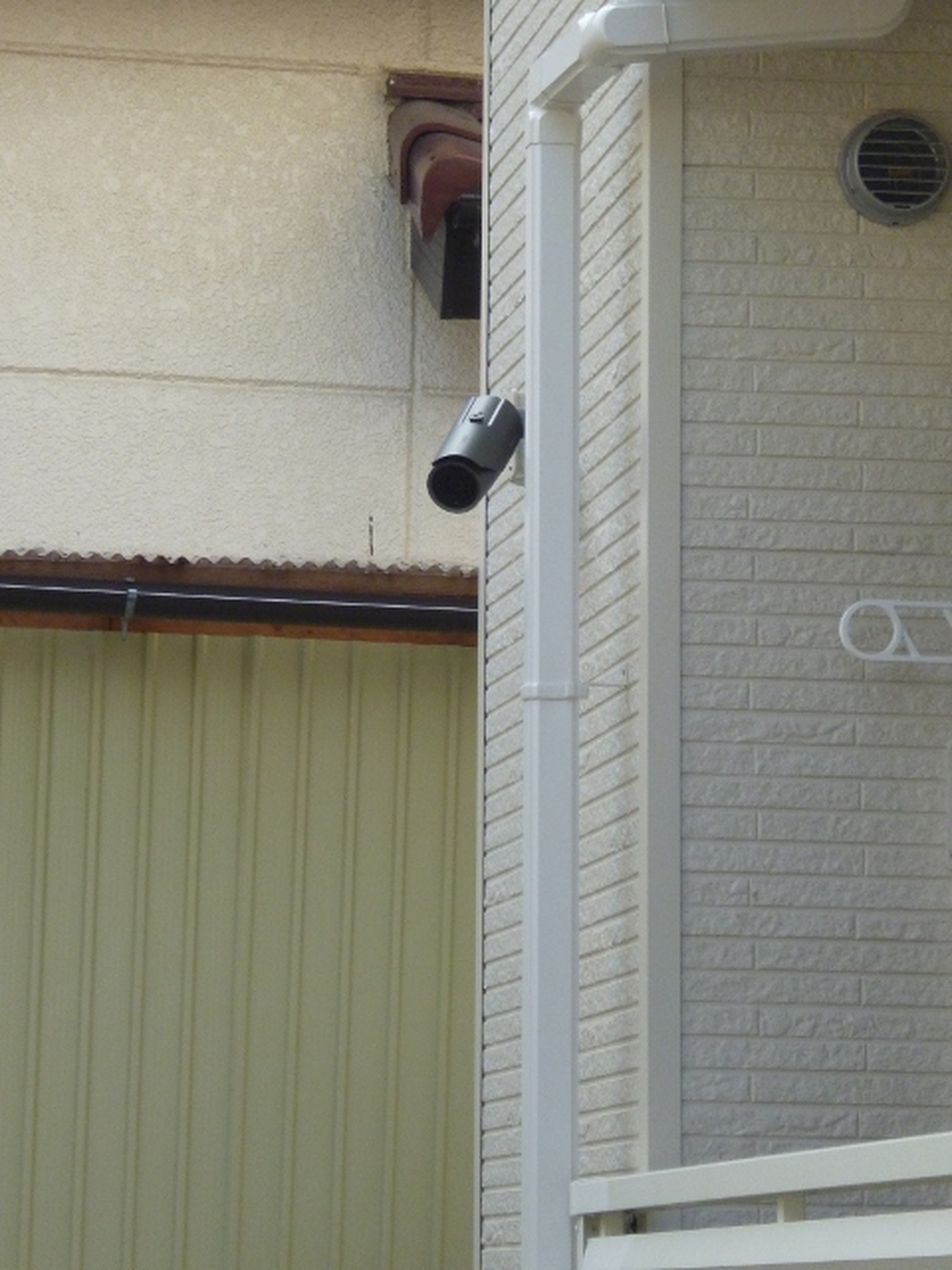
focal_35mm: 162
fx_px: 5940
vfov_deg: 12.2
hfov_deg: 9.2
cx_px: 476
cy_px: 635
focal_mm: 21.5
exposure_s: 1/125
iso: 200
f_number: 6.4
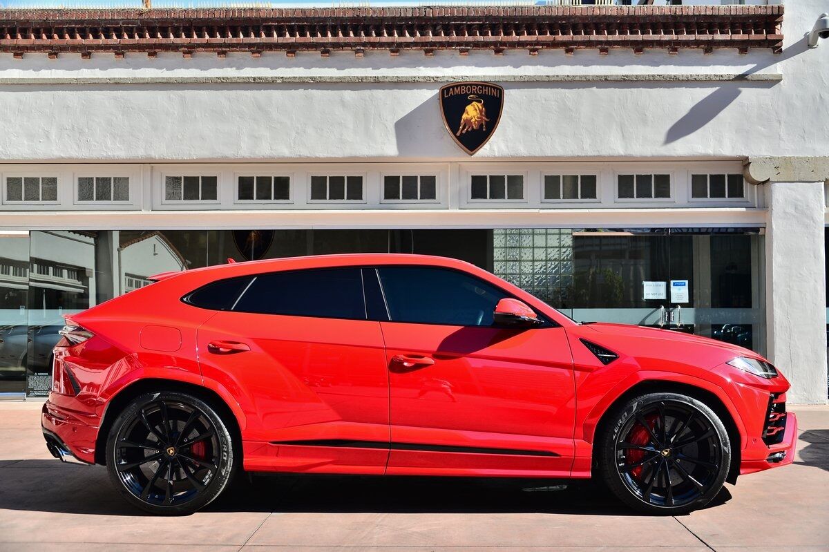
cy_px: 276
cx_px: 414
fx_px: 921
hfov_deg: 48.5
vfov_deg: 33.4
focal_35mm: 40
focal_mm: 40
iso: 250
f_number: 4
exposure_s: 1/800
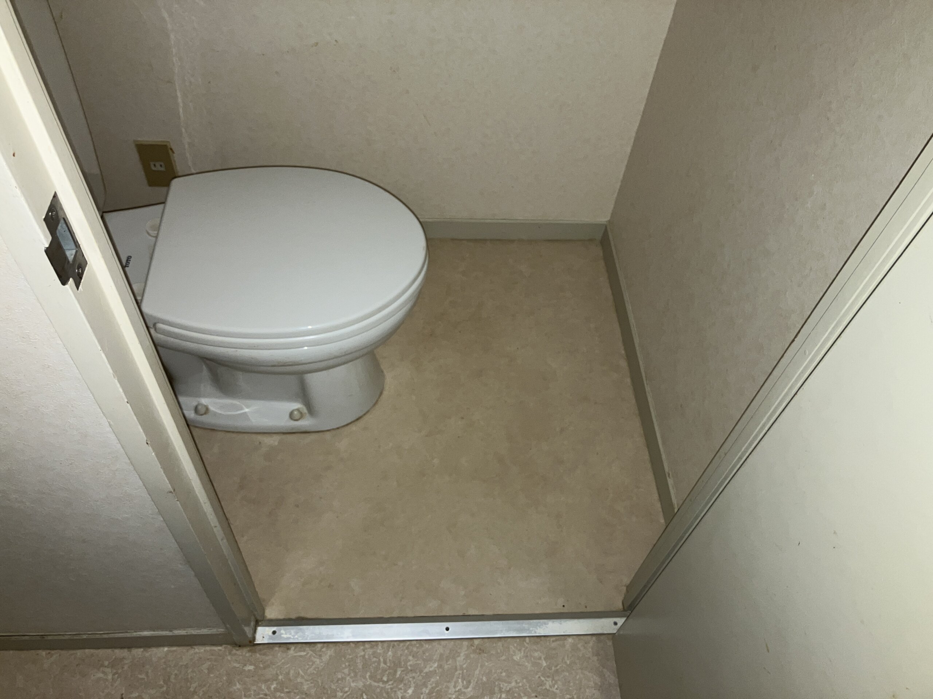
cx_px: 466
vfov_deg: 49.7
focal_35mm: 28
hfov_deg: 63.4
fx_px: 755
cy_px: 350
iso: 40
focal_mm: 3.99
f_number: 1.8
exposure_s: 1/4
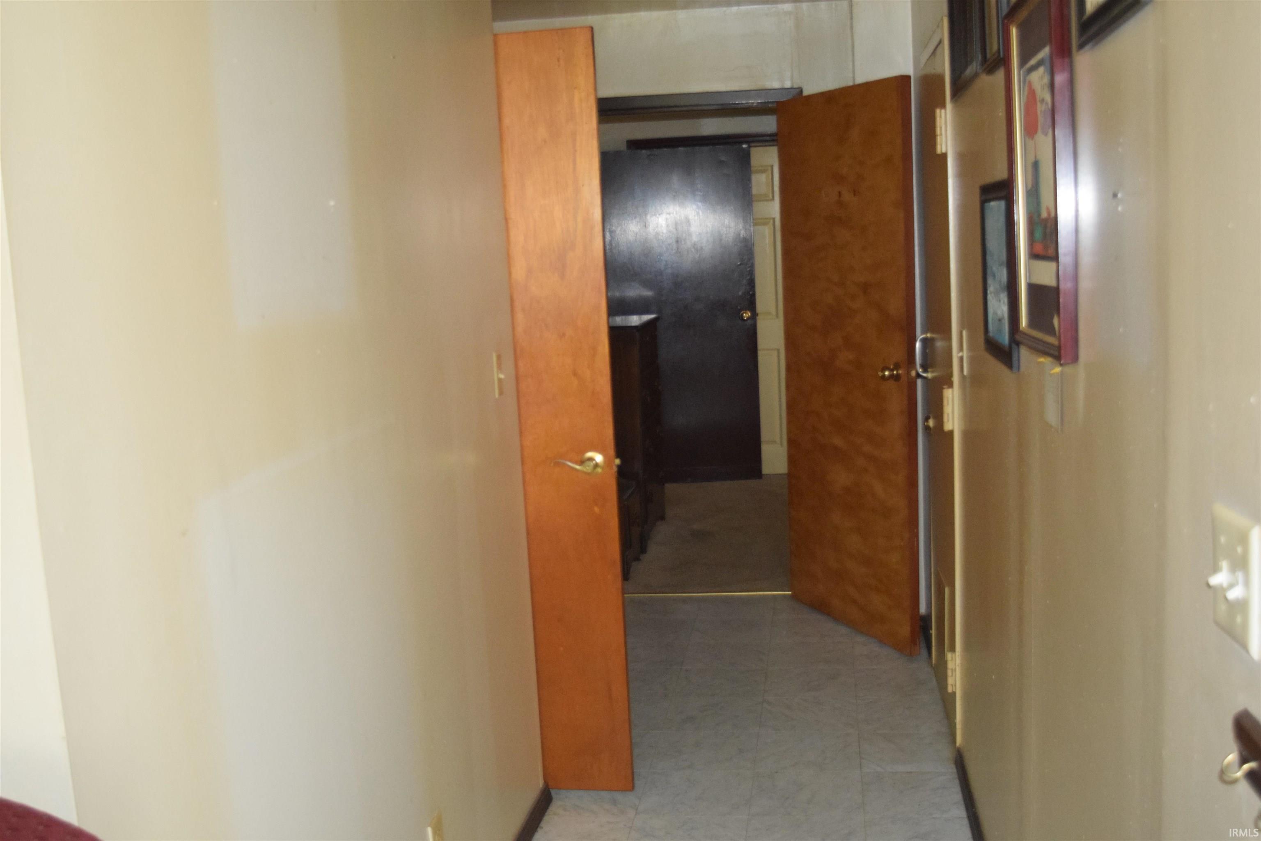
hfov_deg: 51.3
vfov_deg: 35.5
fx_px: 1313
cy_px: 420
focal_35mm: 38
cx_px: 630
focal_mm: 25
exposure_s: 1/60
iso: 3200
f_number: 3.8
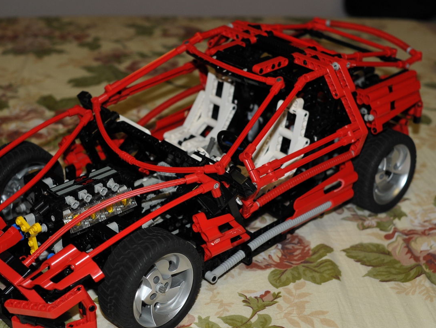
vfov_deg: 24.6
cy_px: 161
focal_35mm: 60
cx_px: 191
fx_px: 751
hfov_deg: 32.4
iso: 320
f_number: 4.5
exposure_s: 1/60
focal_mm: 35
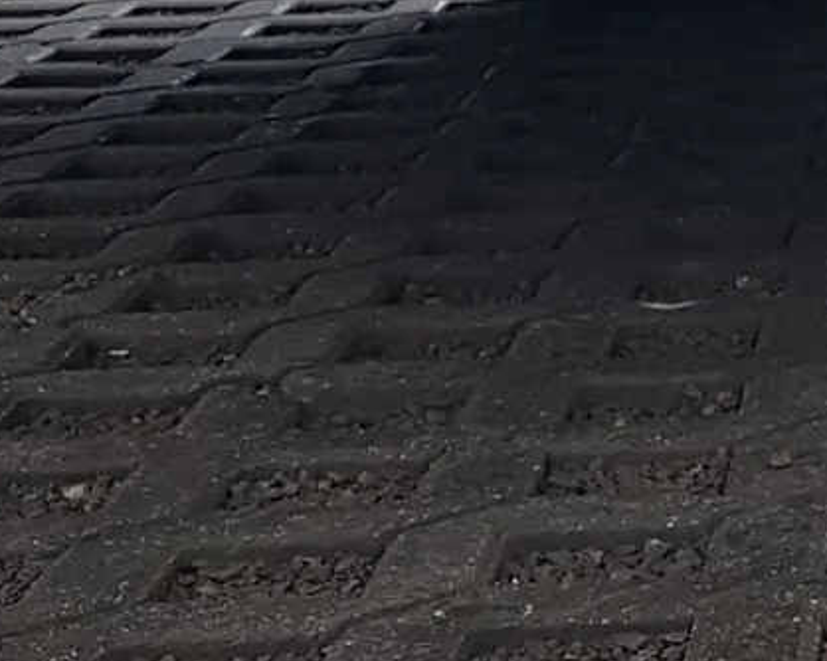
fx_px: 3596
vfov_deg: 10.1
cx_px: 1145
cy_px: -394
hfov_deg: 12.6
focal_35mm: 147
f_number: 1.7
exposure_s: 1/100
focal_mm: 4.2
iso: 64
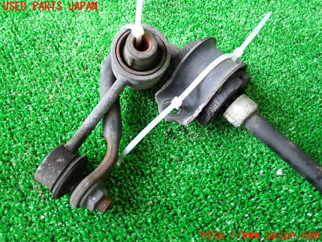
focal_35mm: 30
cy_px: 121
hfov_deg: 60.0
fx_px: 279
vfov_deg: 46.8
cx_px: 161
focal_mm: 5.4
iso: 500
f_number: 2.3
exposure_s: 1/30
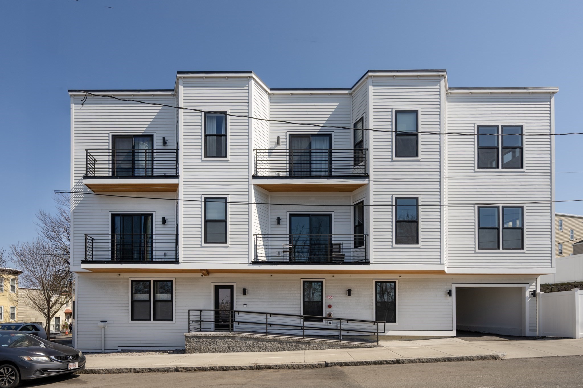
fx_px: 227
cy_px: 194
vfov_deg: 81.2
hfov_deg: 104.3
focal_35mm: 14
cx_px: 292
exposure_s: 1/400
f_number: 8
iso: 64
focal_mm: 14
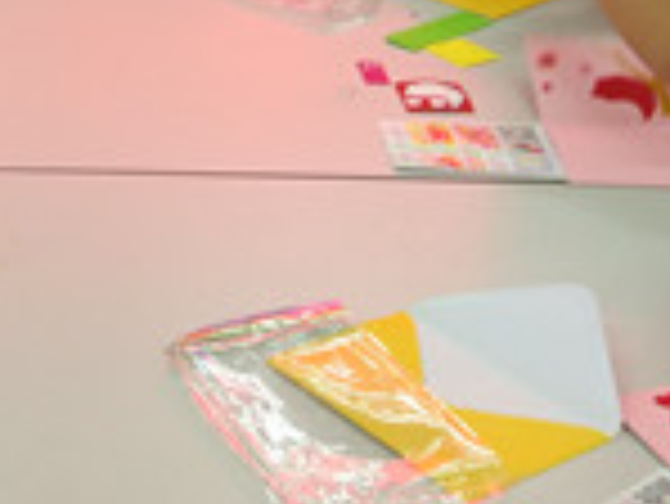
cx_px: -126
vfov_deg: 15.4
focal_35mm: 94
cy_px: -20
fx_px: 1821
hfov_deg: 19.7
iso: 310
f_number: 2
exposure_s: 1/25
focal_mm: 4.26
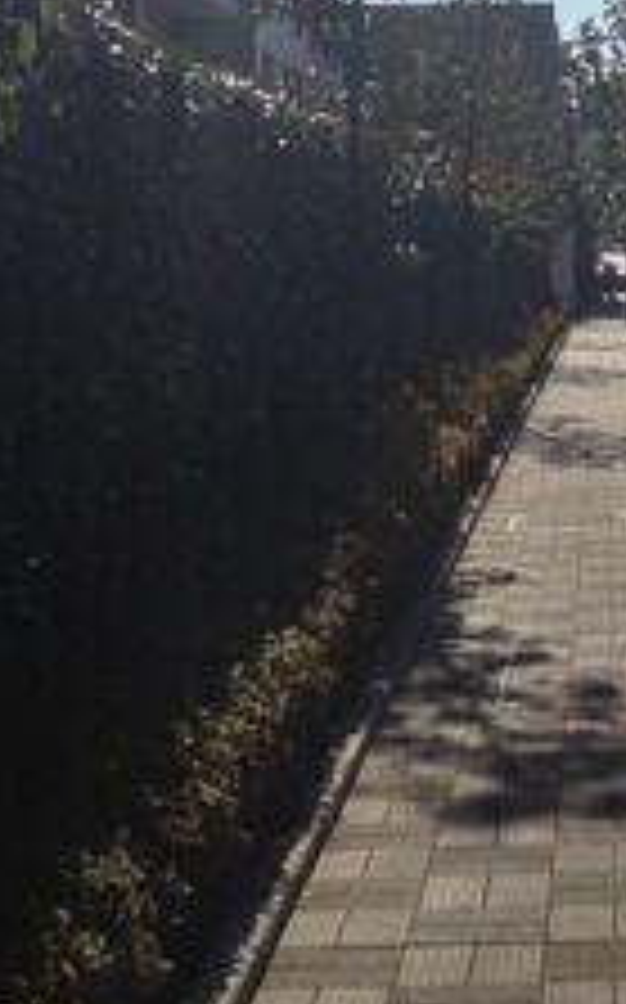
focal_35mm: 100
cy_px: 90
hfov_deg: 12.6
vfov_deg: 20.4
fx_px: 2735
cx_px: 833
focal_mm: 4.28
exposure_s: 1/3953
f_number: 2.4
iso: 50
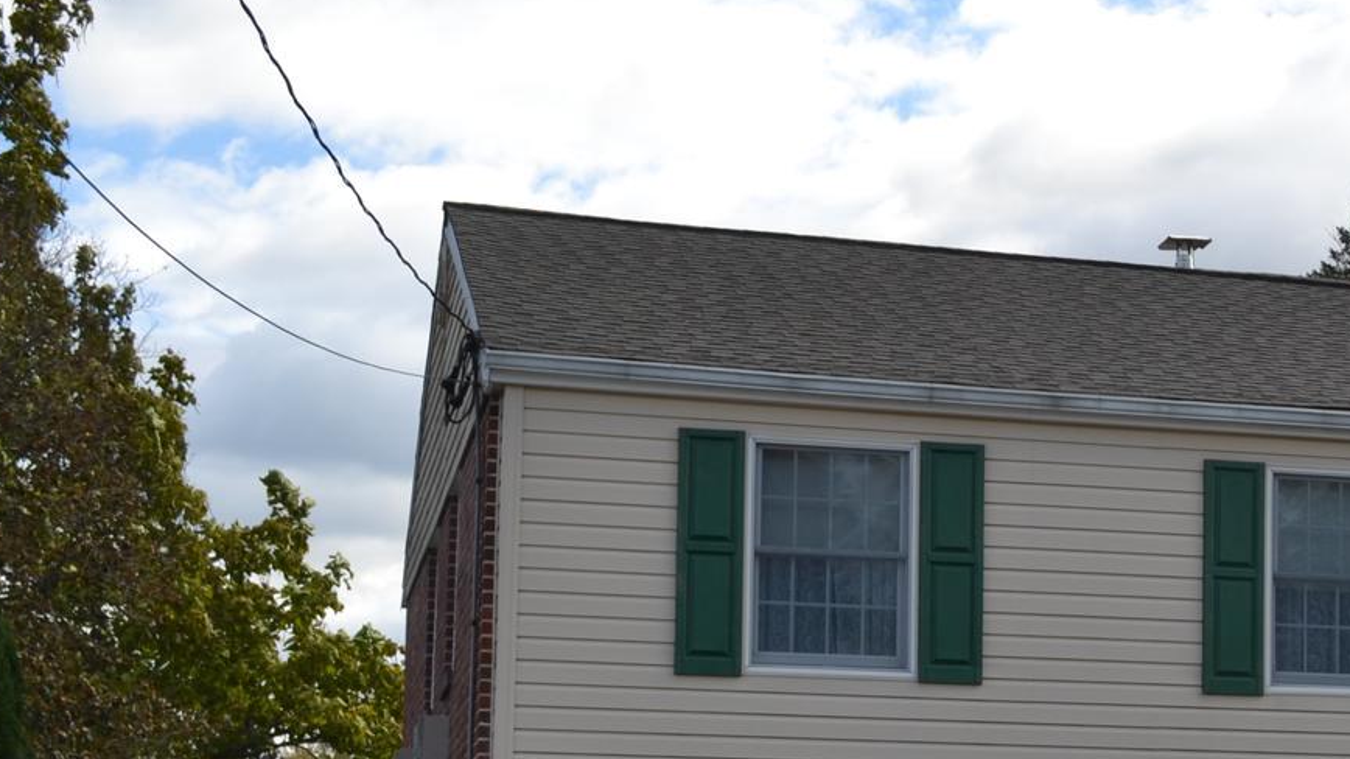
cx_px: 1420
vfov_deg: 13.5
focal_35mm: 89
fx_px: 3186
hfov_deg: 22.8
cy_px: 702
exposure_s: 1/200
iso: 100
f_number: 9
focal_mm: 24
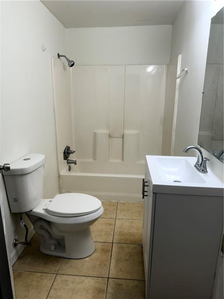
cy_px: 150
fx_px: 207
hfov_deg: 56.8
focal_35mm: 24
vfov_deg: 71.6
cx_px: 112
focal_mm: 6.76
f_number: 1.78
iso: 64
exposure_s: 1/120
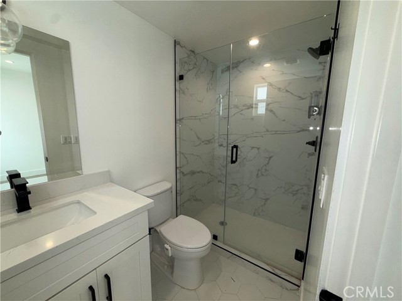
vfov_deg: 85.7
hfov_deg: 102.1
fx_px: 163
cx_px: 201
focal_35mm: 14
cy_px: 150
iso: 50
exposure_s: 1/122
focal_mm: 2.22
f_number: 2.2
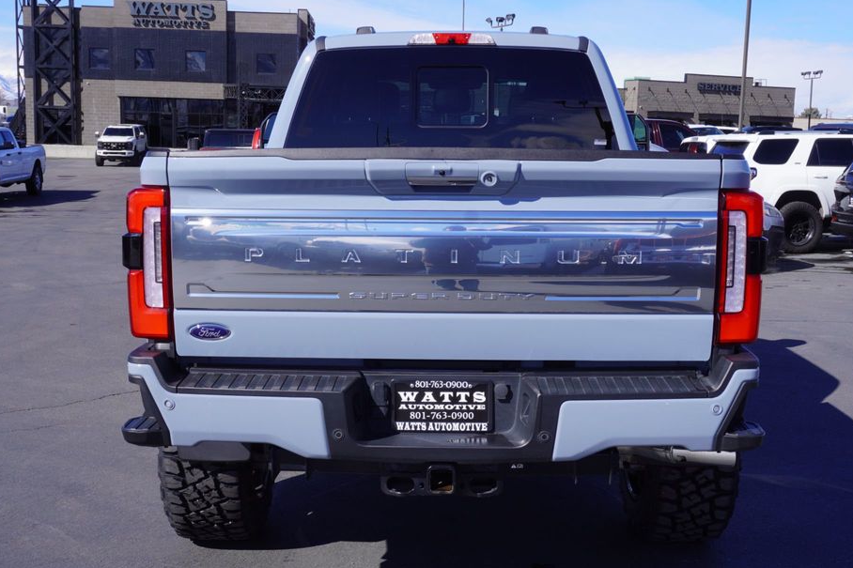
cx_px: 431
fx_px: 1042
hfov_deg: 44.5
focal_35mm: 44
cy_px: 306
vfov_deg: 30.5
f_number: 11
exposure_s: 1/160
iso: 100
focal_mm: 26
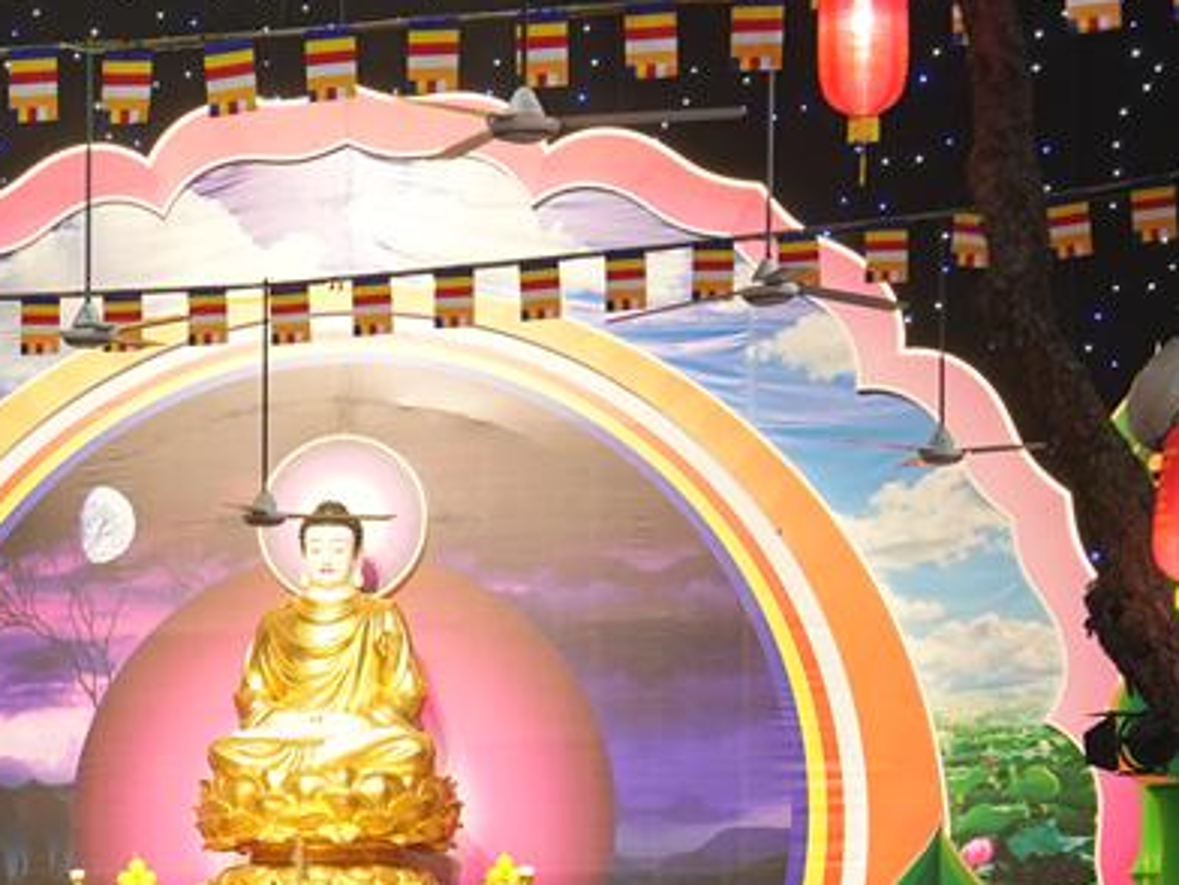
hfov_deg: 12.5
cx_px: -60
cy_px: 1141
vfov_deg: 9.4
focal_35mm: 156
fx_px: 5313
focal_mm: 53
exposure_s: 1/100
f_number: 4
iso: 1600
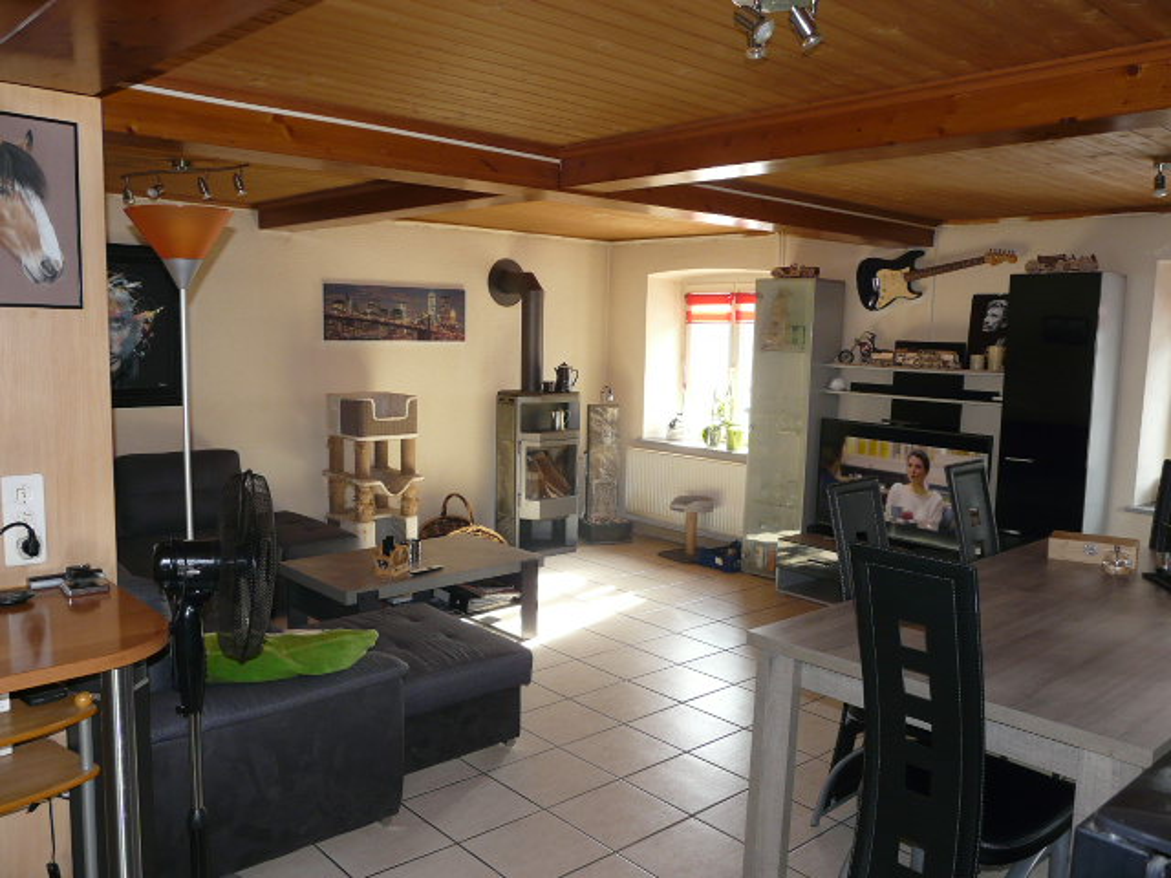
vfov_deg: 49.7
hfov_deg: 63.4
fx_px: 947
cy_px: 439
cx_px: 586
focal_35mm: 28
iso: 100
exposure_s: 1/30
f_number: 2.8
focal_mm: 4.6
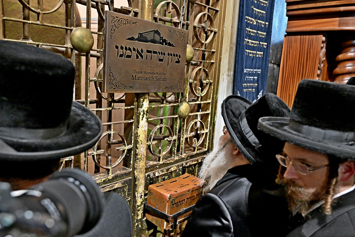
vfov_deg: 45.0
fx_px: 286
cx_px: 178
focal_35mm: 29
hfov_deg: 63.7
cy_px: 118
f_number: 4
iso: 2500
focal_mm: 29
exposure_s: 1/125
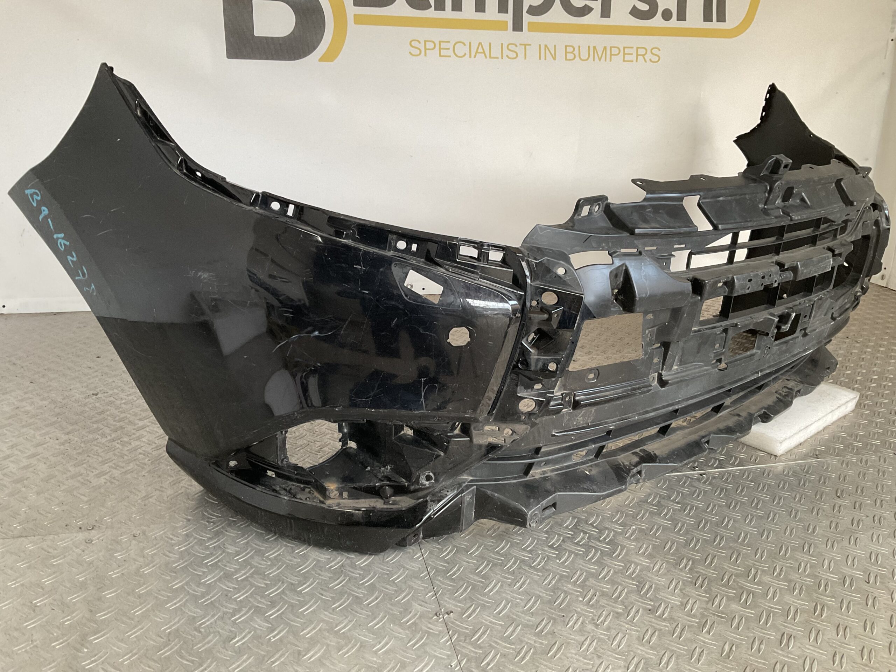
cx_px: 448
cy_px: 336
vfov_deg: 48.2
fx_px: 751
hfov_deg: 61.7
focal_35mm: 29
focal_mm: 3
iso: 100
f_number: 1.8
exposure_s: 1/50
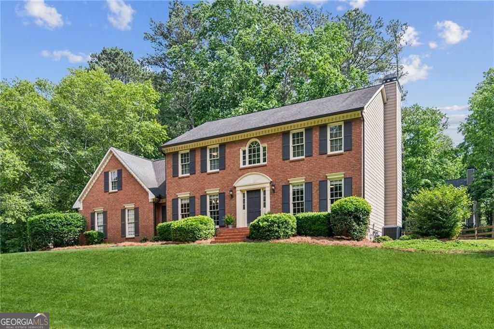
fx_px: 411
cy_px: 164
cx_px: 247
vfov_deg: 43.5
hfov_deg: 62.0
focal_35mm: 30
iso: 100
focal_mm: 20
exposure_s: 1/125
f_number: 8
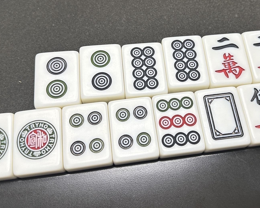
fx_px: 277
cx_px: 146
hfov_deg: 50.2
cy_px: 98
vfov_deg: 41.1
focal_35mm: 36
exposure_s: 1/256
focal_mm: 6.86
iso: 80
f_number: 1.78
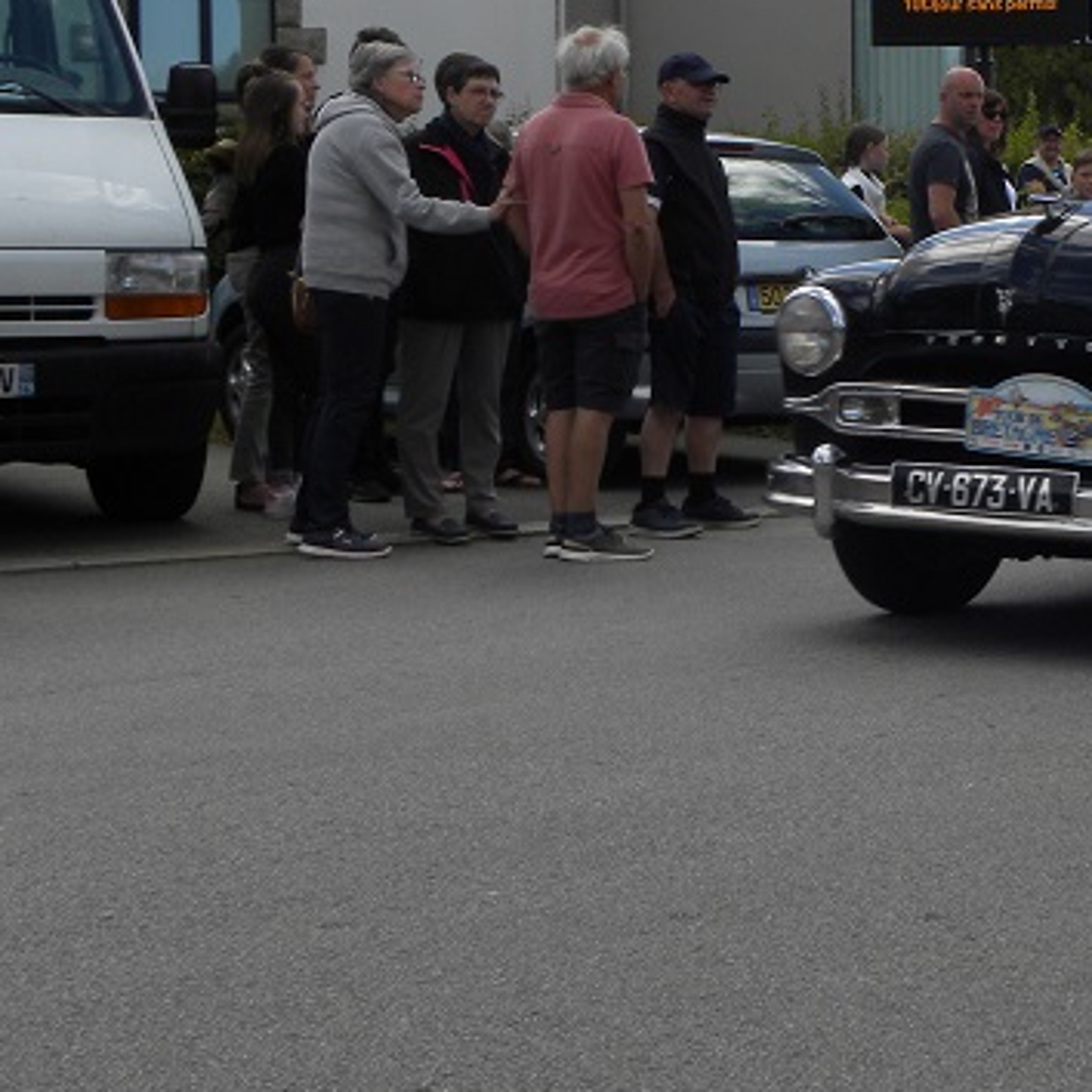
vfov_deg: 21.0
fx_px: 2927
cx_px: 1058
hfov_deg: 20.5
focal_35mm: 82
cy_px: 287
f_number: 5.6
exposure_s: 1/218
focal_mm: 7.3
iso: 64
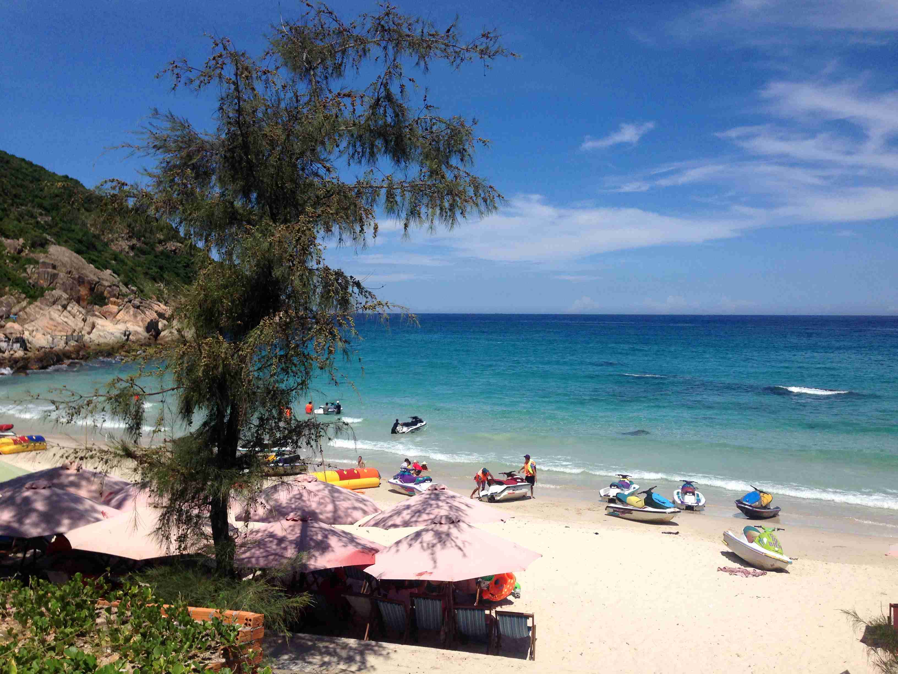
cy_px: 337
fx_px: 856
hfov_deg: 55.4
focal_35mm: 33
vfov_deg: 42.9
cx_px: 449
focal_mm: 4.12
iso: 50
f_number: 2.4
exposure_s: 1/3012
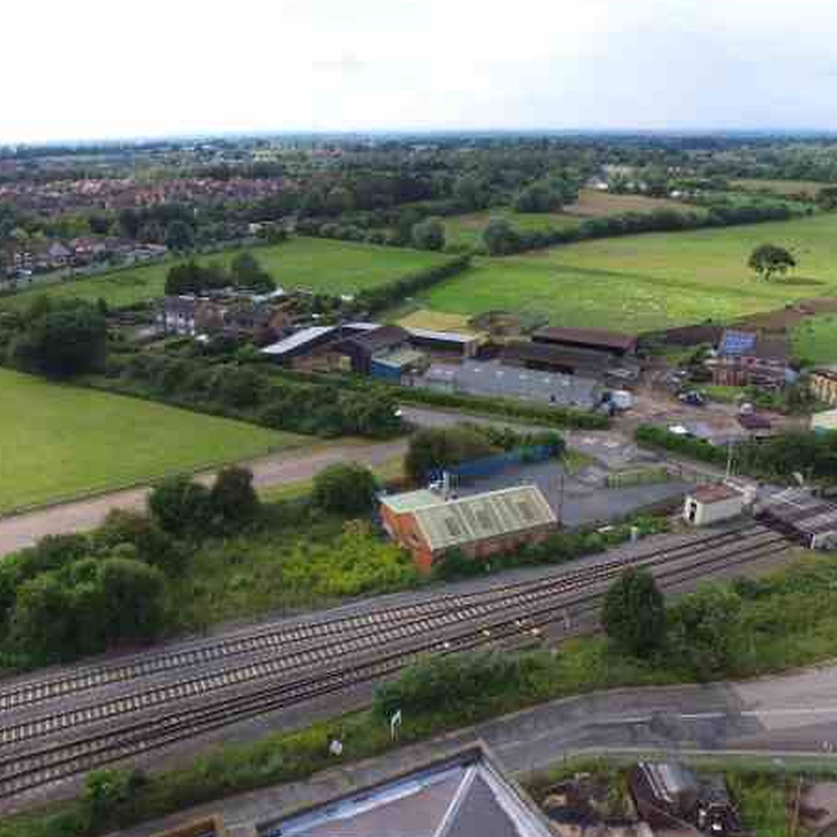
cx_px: 342
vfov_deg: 62.9
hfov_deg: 62.5
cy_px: 416
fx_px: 684
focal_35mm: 25
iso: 100
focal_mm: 3.61
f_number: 2.8
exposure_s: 1/501
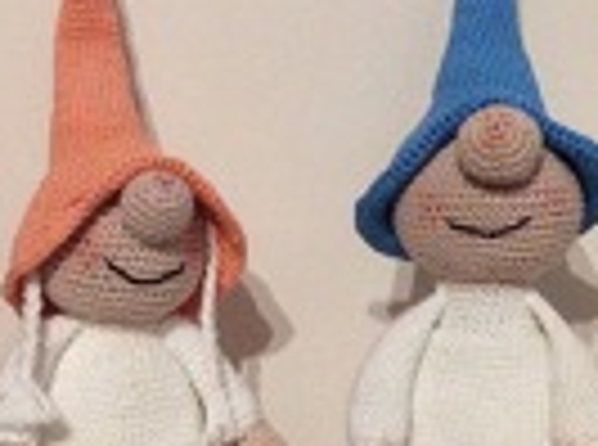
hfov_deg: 23.3
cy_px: 246
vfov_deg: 17.5
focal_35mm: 84
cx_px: 308
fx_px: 1447
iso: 400
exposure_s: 1/17
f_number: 2.4
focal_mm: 3.3
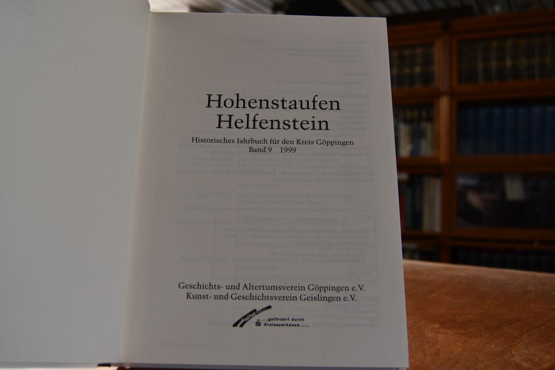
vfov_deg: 38.9
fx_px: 524
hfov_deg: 55.8
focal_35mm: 34
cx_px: 278
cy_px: 185
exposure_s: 1/250
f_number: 5
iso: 400
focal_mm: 23
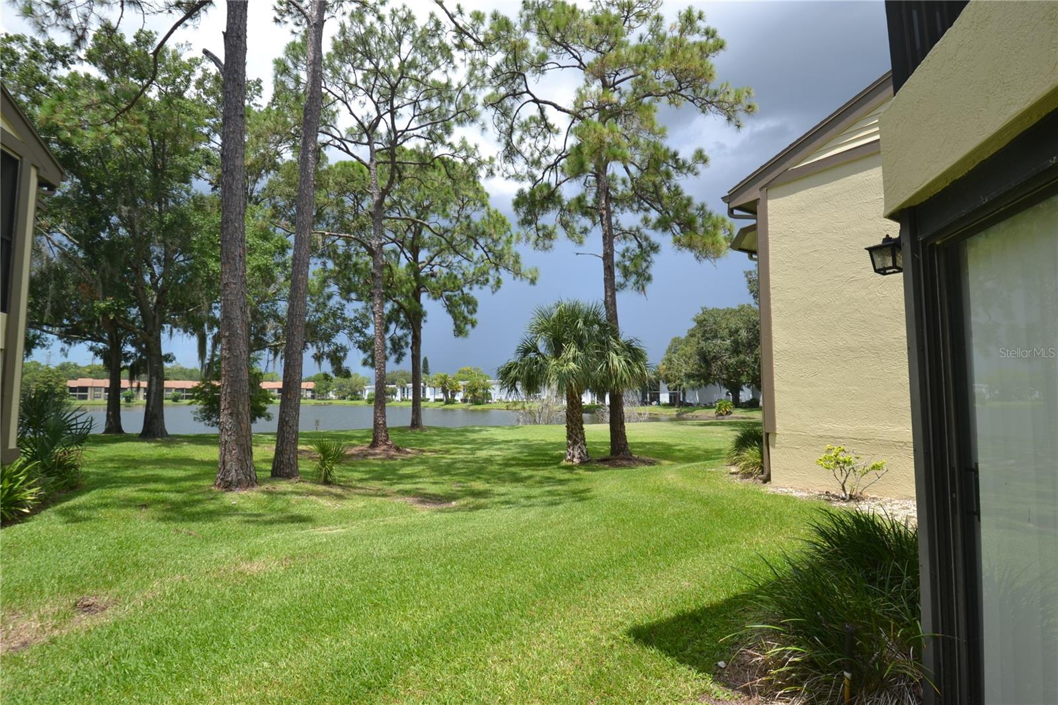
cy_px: 352
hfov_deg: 90.0
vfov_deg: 67.4
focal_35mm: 18
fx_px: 529
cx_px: 529
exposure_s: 1/200
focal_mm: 12
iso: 100
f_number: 7.1
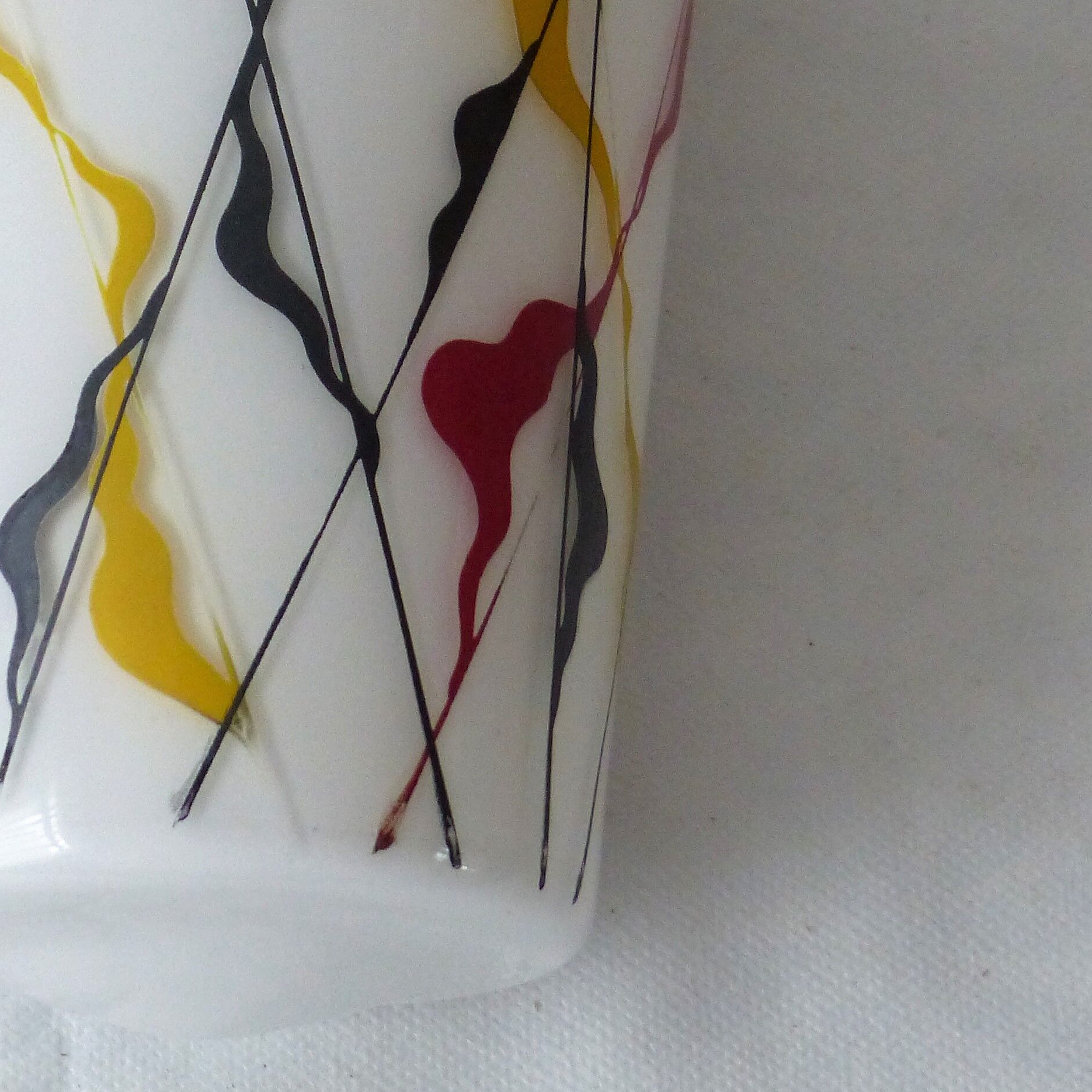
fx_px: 3712
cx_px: 276
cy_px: 13
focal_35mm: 104
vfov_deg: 16.4
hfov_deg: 16.7
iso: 400
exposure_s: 1/40
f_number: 2.8
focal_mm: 9.4
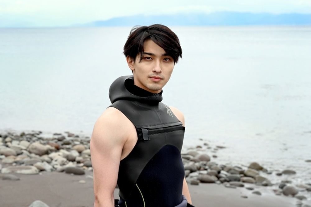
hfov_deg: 28.9
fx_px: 604
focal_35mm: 70
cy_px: 104
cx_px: 156
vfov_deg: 19.4
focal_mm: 70
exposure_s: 1/400
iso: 400
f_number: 7.1
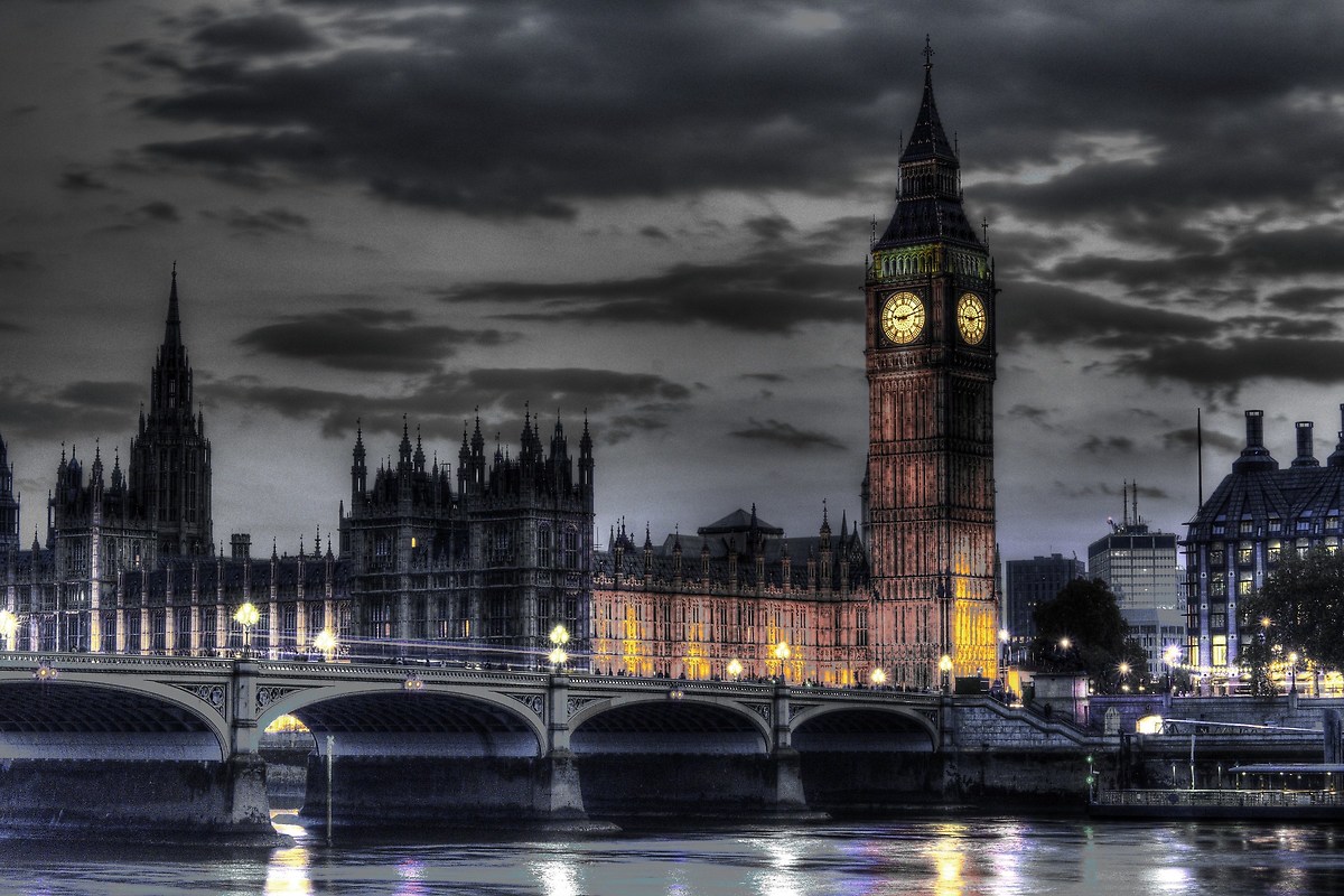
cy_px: 448
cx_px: 672
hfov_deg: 27.0
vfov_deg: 18.2
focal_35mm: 75
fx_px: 2800
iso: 100
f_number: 18
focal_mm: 50
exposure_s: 5
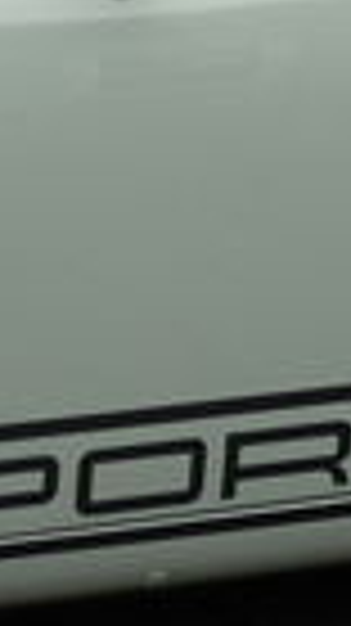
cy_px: 162
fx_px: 5503
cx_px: 135
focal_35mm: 332
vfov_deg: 6.5
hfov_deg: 3.7
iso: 200
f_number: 3.2
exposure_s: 1/90
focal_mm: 28.9
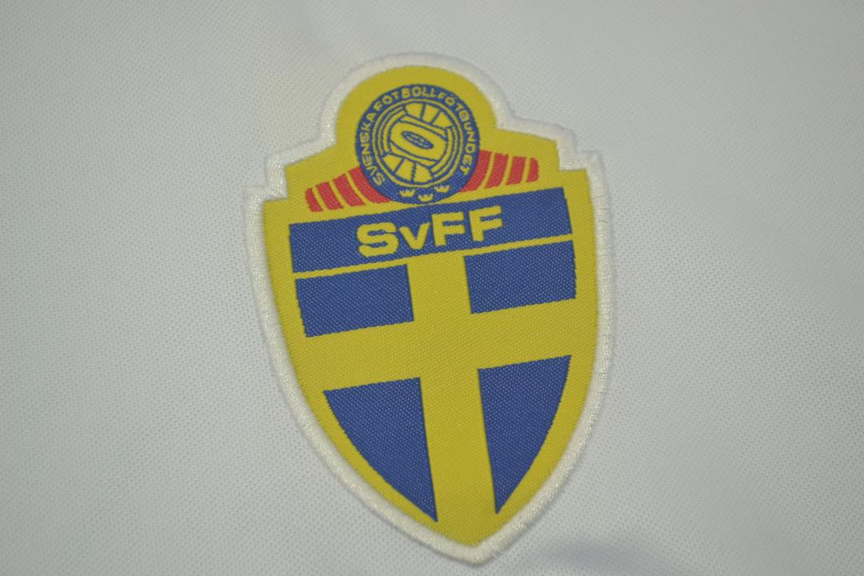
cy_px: 288
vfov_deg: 18.2
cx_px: 432
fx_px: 1800
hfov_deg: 27.0
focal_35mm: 75
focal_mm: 50
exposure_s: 1/125
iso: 200
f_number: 5.6
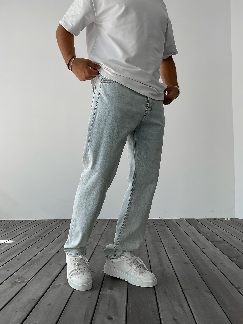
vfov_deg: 61.7
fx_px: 271
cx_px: 122
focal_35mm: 29
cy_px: 162
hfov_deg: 48.2
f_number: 1.8
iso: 16
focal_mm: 3
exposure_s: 1/220
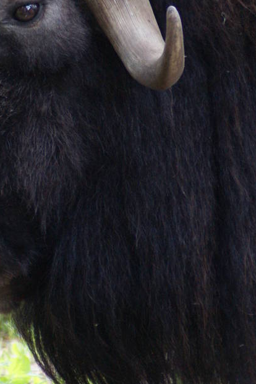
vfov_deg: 1.8
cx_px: 50
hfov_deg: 1.2
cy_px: 106
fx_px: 12362
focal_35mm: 1159
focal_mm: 300
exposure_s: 1/200
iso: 400
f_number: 5.6
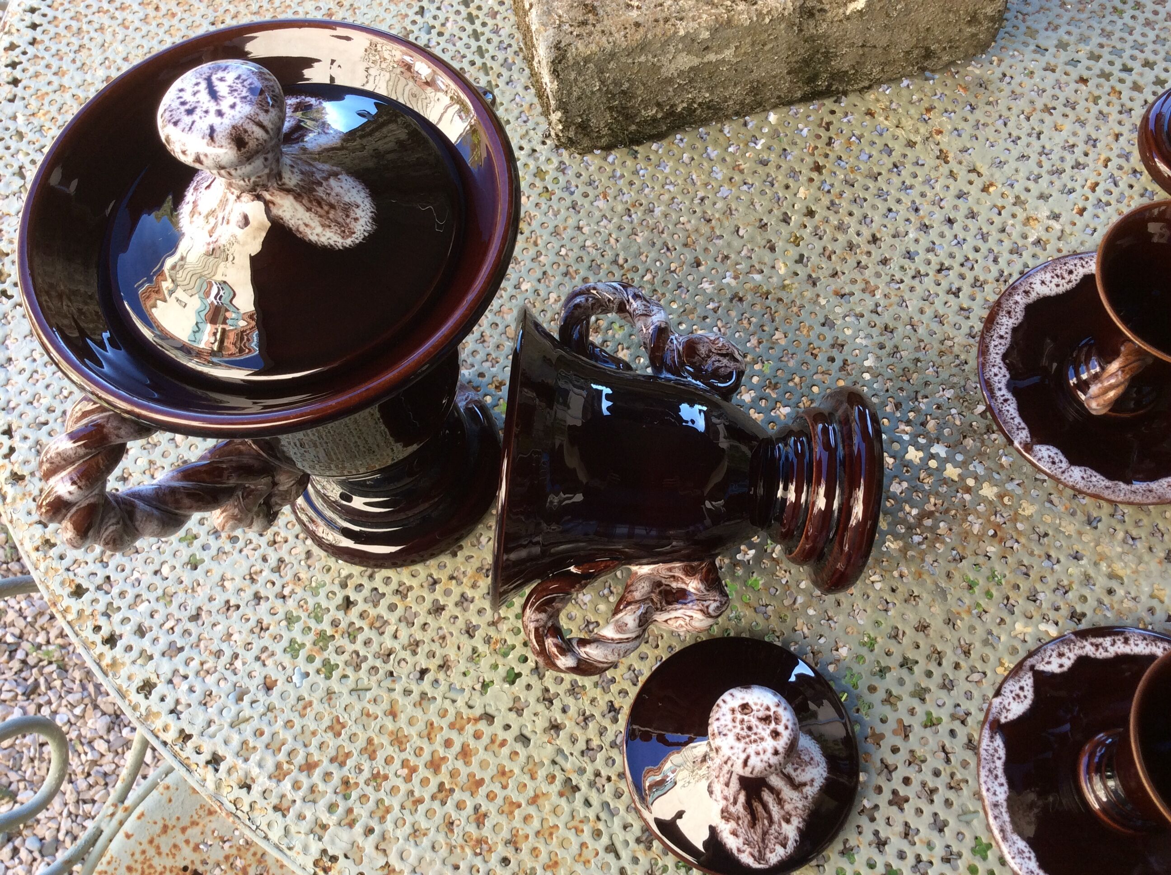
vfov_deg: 44.1
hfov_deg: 56.9
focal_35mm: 32
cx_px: 586
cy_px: 438
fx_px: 1081
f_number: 2.4
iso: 32
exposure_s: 1/100
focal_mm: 3.3
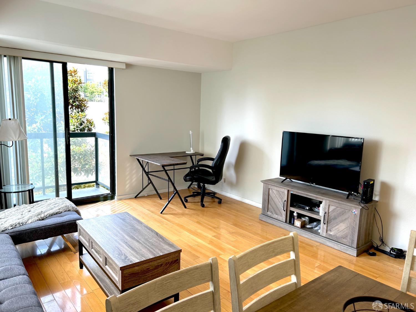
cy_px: 156
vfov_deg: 53.1
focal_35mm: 26
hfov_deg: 67.3
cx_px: 208
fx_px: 312
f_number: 1.5
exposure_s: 1/120
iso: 32
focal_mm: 5.7
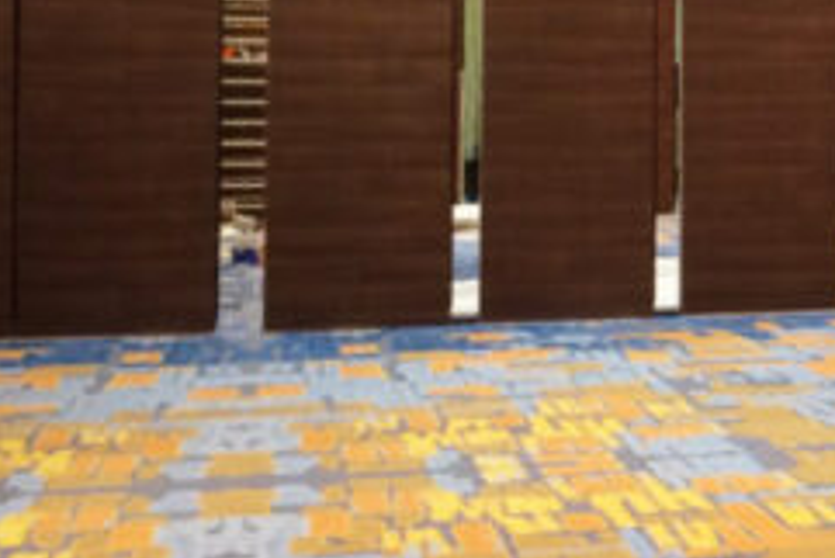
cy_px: -76
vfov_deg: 13.9
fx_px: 2228
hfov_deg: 19.1
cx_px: 1185
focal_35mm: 96
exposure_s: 1/33
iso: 64
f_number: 2.2
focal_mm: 4.15
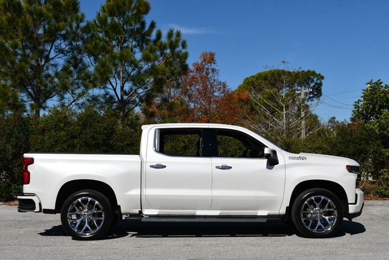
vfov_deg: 26.0
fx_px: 562
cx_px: 194
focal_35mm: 52
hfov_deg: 38.2
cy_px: 130
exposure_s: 1/400
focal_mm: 26
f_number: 10
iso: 100
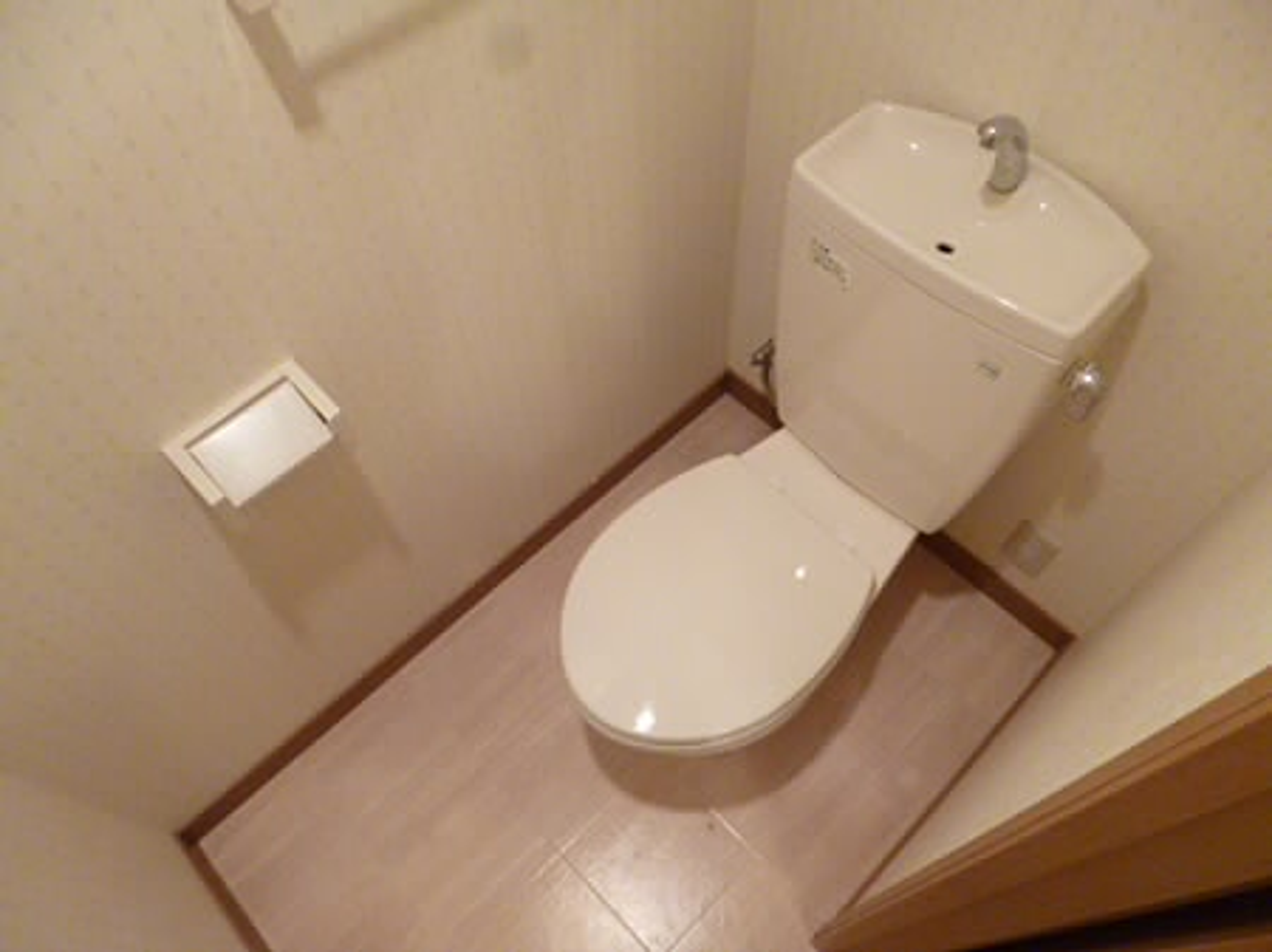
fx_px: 881
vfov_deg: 56.8
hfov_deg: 71.6
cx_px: 636
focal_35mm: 24
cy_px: 476
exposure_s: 1/60
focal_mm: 4.3
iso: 400
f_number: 2.5
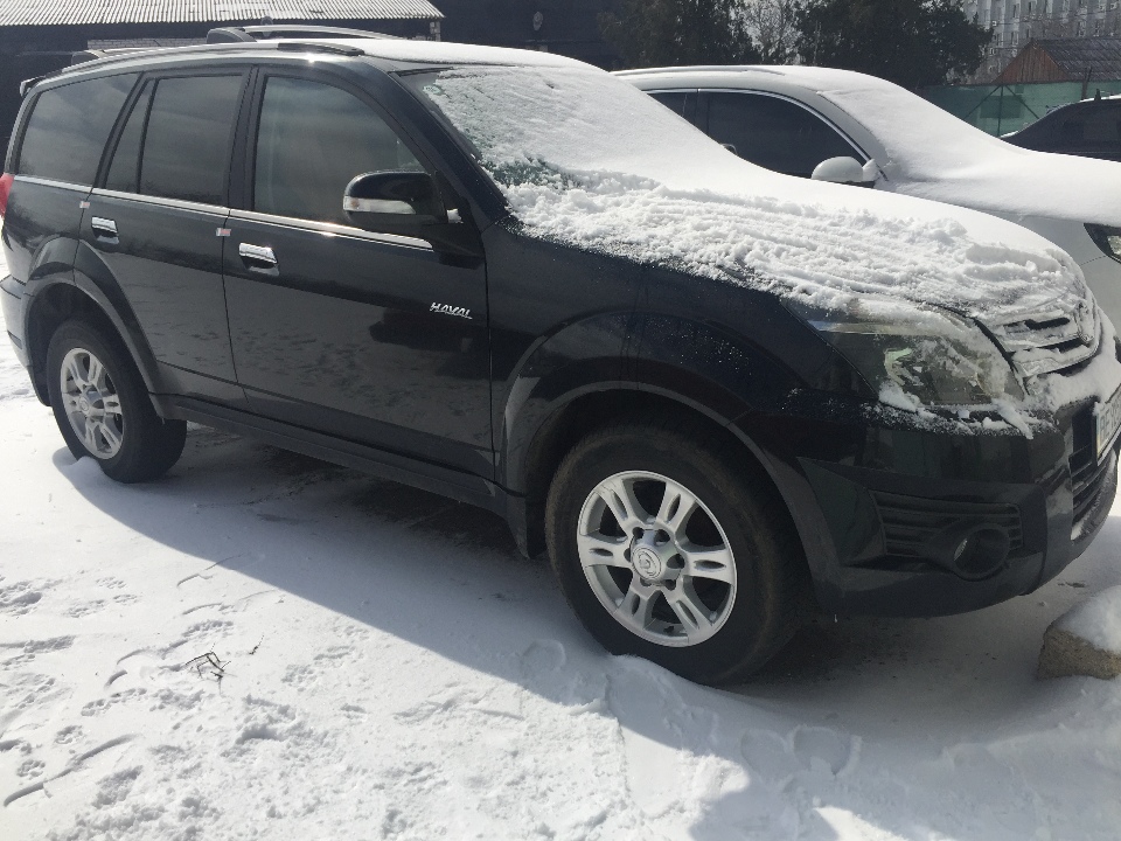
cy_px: 420
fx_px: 939
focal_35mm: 29
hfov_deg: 61.7
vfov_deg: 48.2
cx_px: 560
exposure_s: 1/5650
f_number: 2.2
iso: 32
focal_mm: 4.15
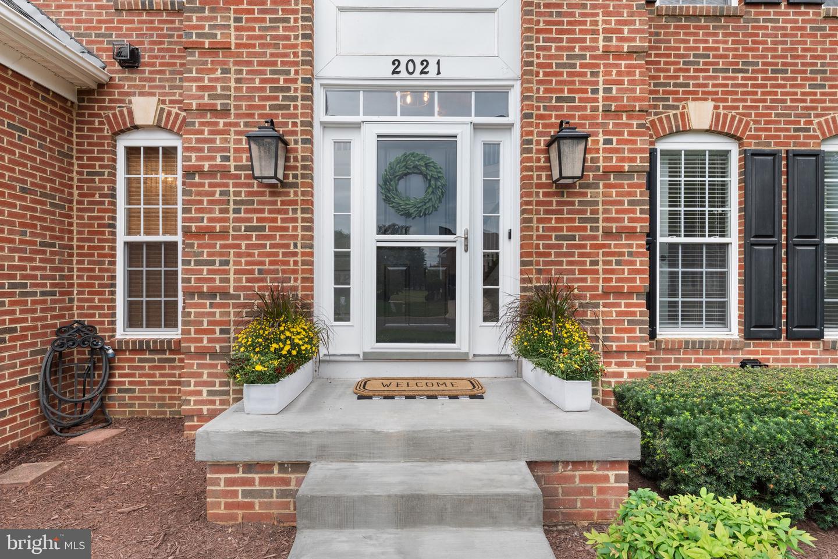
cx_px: 419
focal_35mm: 18
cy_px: 280
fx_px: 412
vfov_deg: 68.3
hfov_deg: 91.0
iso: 250
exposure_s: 1/30
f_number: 9
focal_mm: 17.7
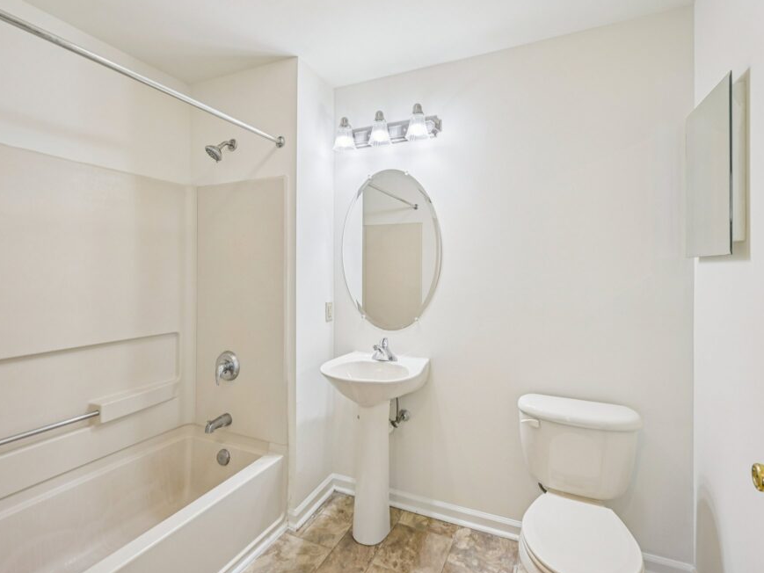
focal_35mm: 17
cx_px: 388
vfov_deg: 74.7
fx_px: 375
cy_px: 279
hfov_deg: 91.0
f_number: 8
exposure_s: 1/15
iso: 280
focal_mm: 15
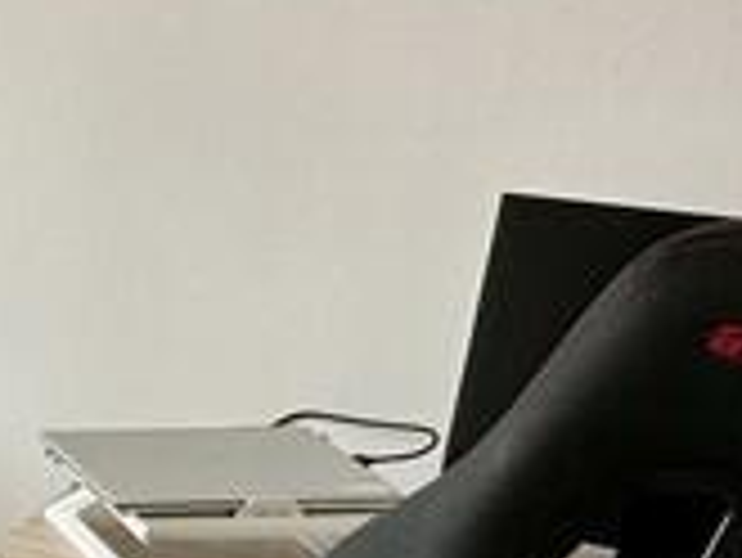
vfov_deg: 16.7
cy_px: 518
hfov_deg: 18.4
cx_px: -531
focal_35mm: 87
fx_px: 1866
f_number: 2.2
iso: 80
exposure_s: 1/100
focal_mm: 2.22
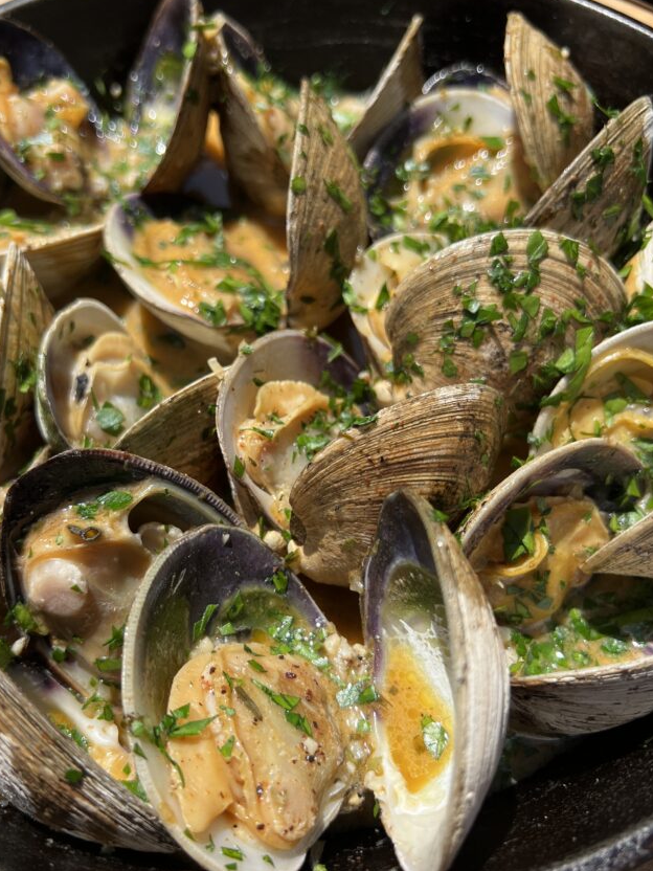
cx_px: 273
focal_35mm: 32
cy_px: 454
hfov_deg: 44.0
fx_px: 805
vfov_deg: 56.8
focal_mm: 5.7
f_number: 1.5
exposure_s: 1/3257
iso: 50
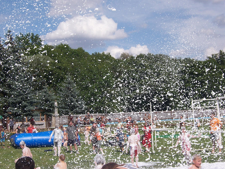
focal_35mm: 75
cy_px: 84
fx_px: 488
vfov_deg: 19.6
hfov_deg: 26.0
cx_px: 112
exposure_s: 1/750
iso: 80
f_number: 4.8
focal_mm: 12.1
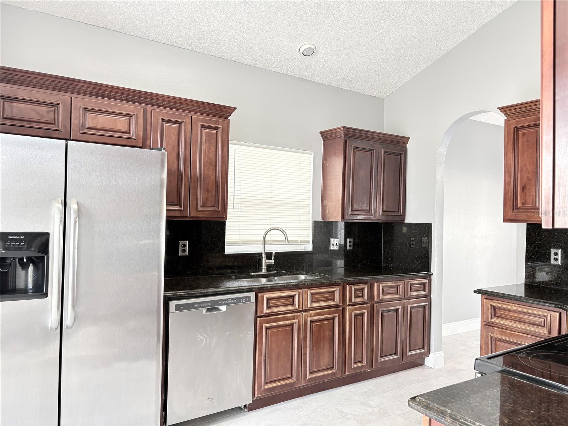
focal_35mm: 26
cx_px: 284
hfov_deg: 67.3
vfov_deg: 53.1
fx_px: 427
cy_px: 213
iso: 160
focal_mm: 5.96
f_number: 1.6
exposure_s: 1/60
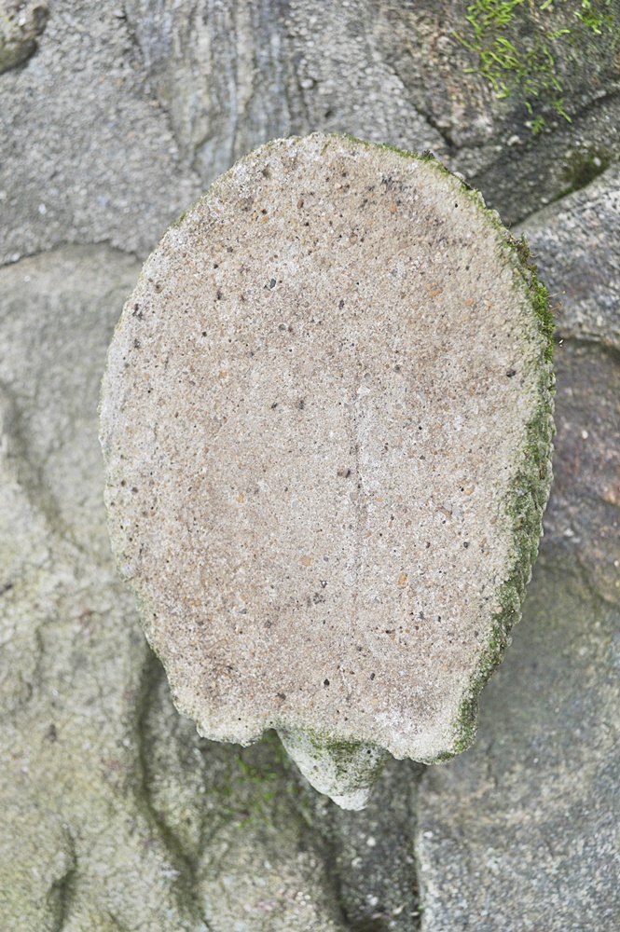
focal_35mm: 51
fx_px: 1320
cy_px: 466
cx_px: 310
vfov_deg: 38.9
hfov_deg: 26.4
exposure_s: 1/80
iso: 400
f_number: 5
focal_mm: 34
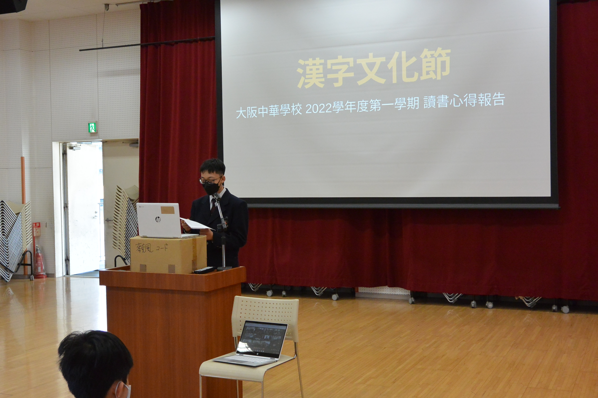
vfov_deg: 29.2
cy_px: 199
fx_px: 764
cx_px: 299
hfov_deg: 42.7
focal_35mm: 46
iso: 560
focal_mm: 17.1
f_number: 4.5
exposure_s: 1/125
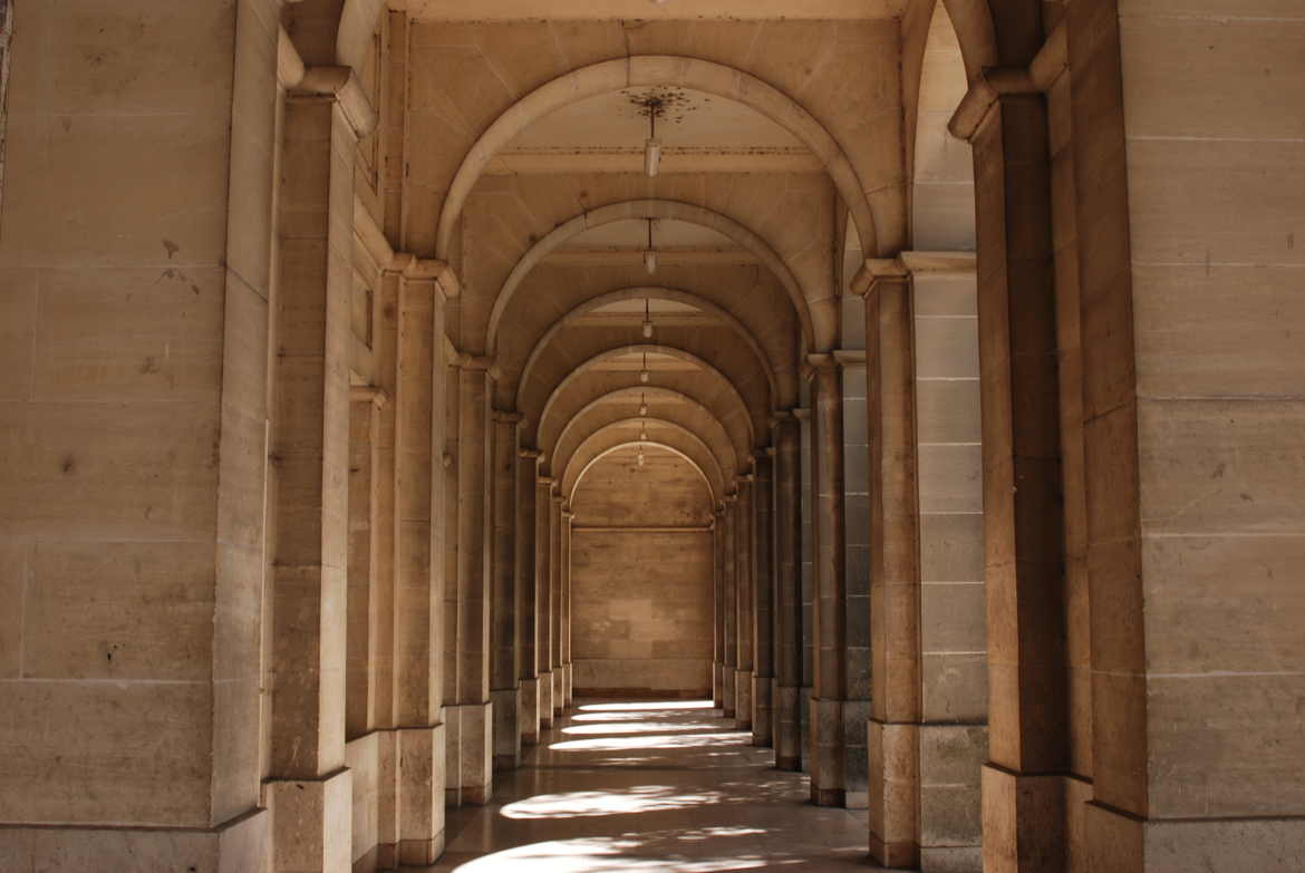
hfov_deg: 46.4
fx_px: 1524
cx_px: 652
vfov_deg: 32.0
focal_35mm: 42
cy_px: 436
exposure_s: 1/20
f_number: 10
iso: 100
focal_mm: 28
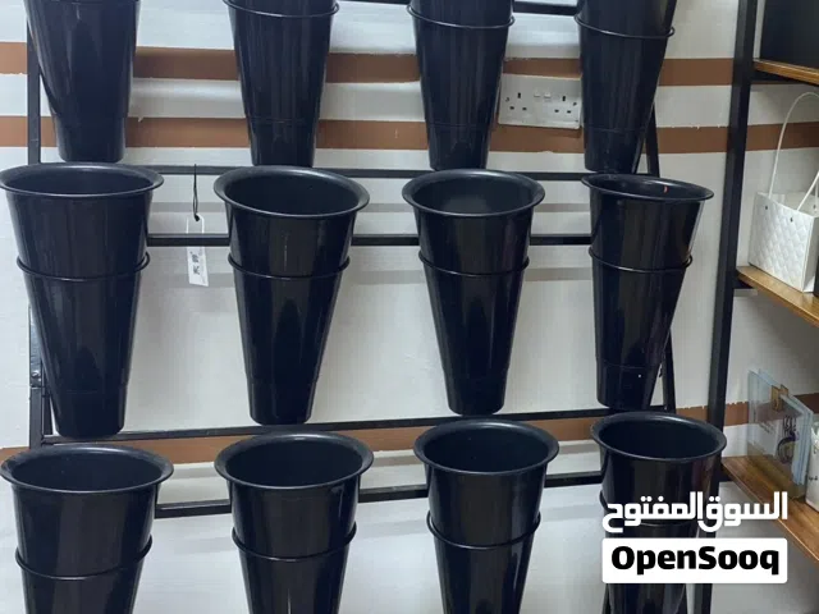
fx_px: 615
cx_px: 410
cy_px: 307
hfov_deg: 67.3
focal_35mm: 26
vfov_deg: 53.1
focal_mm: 4.25
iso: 125
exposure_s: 1/50
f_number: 1.8
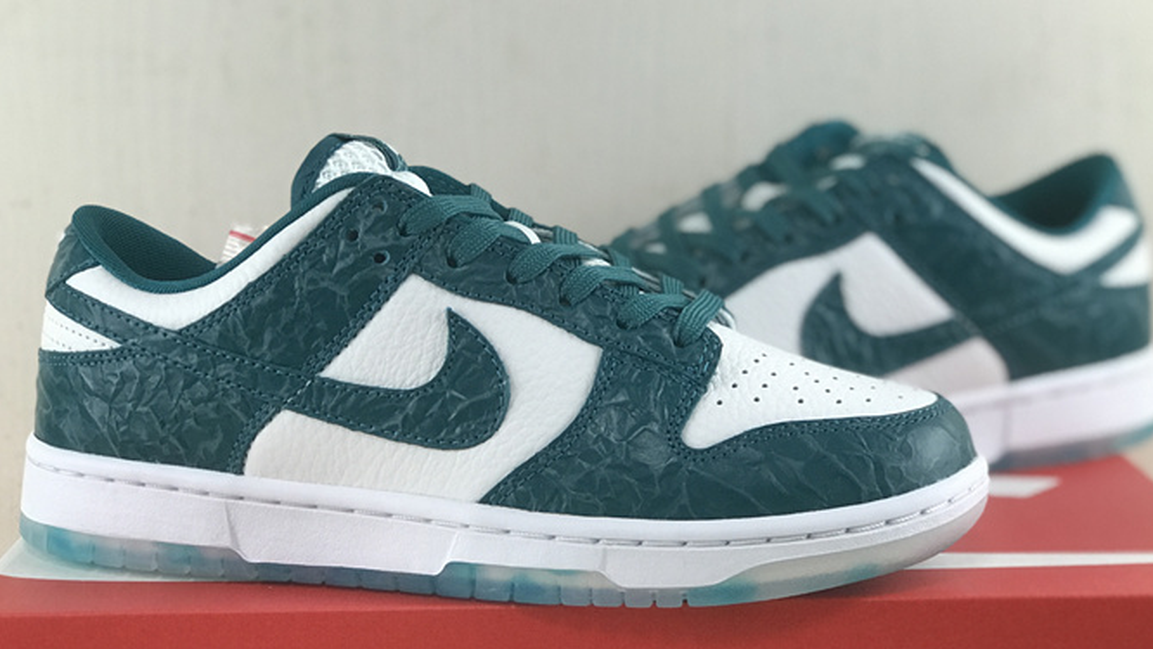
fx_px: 2110
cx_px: 597
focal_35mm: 69
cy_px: 273
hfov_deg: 30.6
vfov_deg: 17.5
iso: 100
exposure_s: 1/50
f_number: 2.8
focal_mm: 6.6
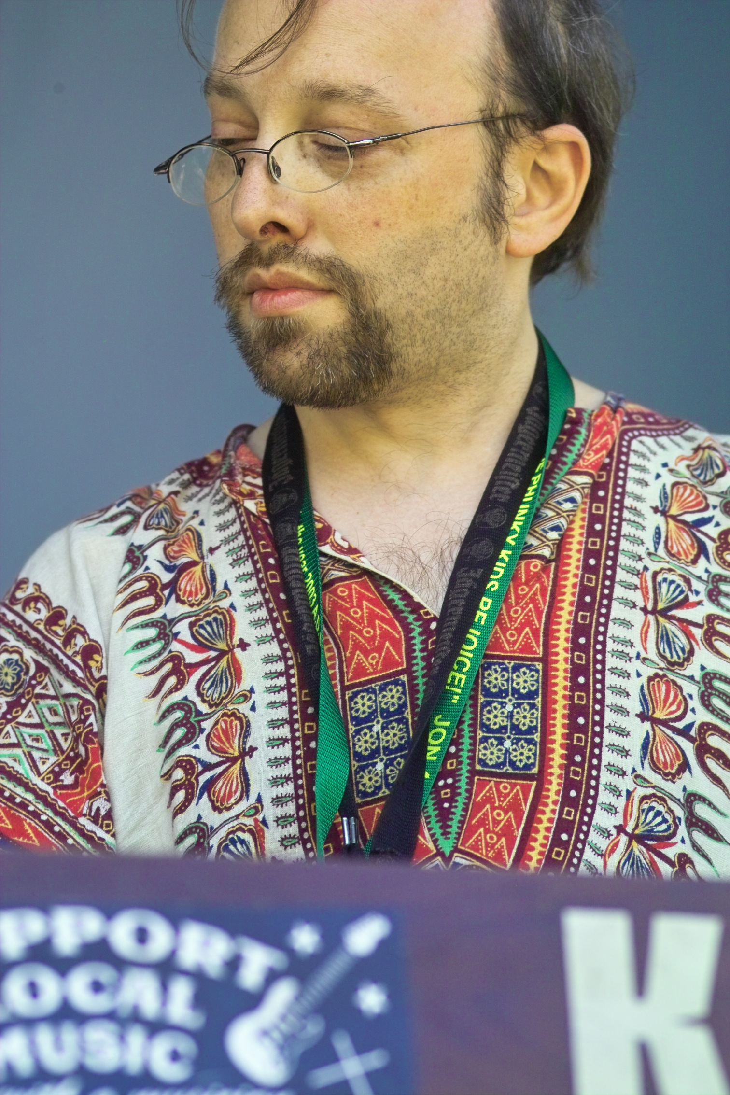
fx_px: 5444
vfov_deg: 11.5
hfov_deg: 7.7
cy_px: 548
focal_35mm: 179
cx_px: 365
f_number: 4
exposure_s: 1/180
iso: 200
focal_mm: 105
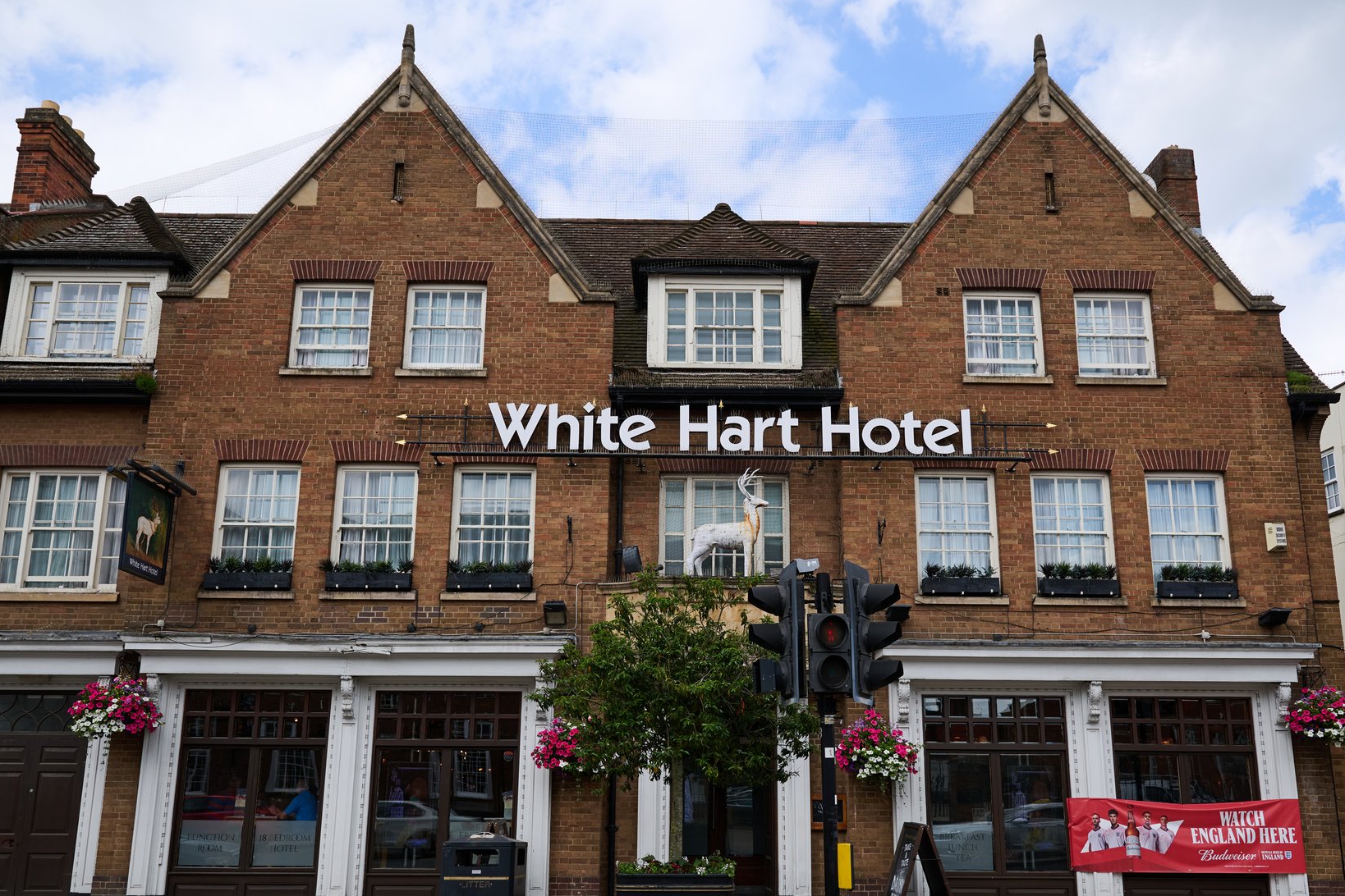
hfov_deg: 61.9
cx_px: 694
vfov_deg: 43.4
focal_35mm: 30
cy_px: 527
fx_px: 1121
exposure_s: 1/500
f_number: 5.6
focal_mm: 24
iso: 100
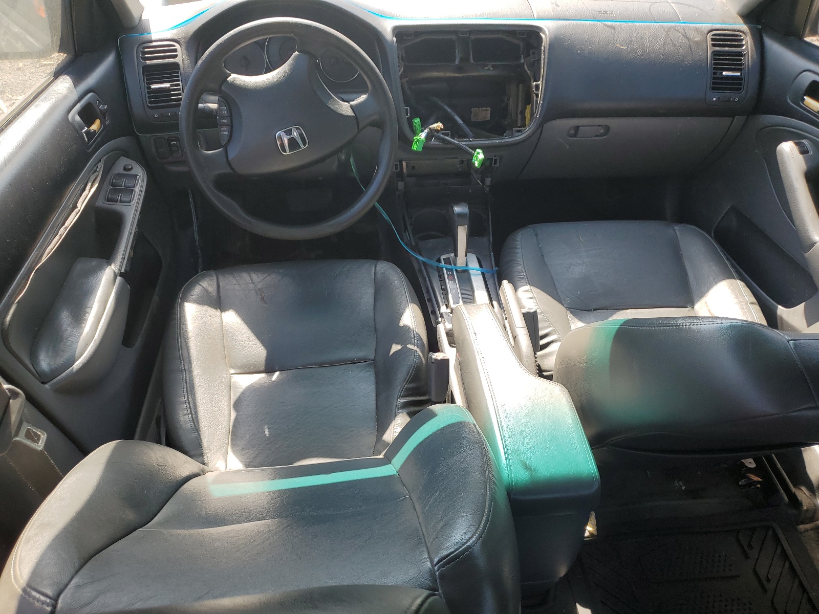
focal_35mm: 26
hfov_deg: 67.3
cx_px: 410
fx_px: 615
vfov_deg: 53.1
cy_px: 307
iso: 50
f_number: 1.5
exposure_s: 1/435
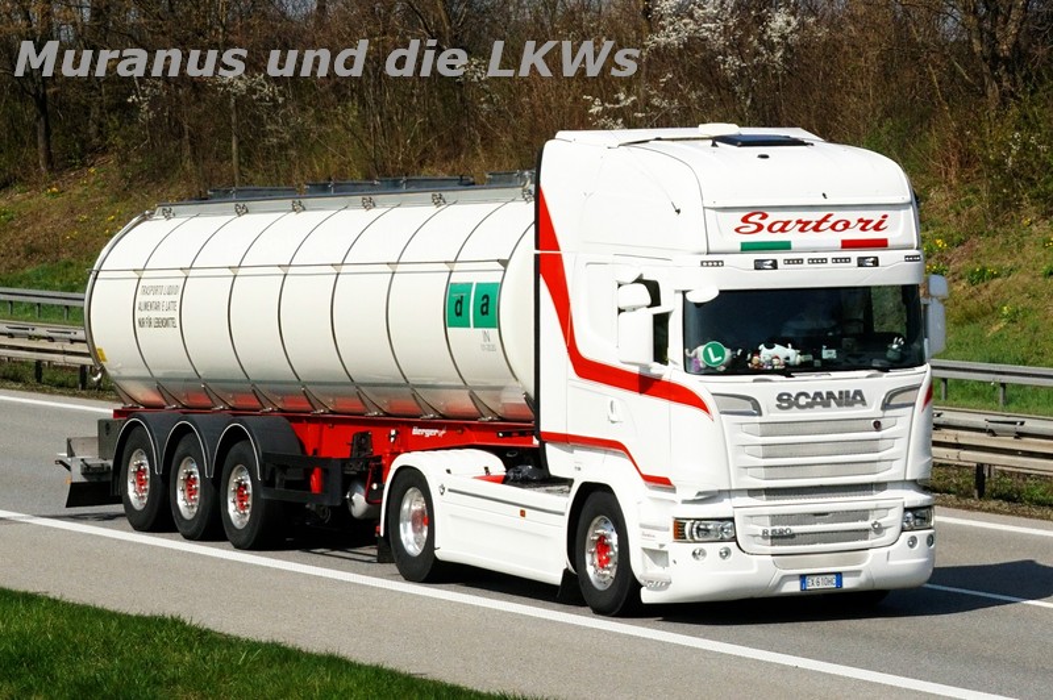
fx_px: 2192
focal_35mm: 75
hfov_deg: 27.0
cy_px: 350
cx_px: 526
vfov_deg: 18.2
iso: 500
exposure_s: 1/800
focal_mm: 50
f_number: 10
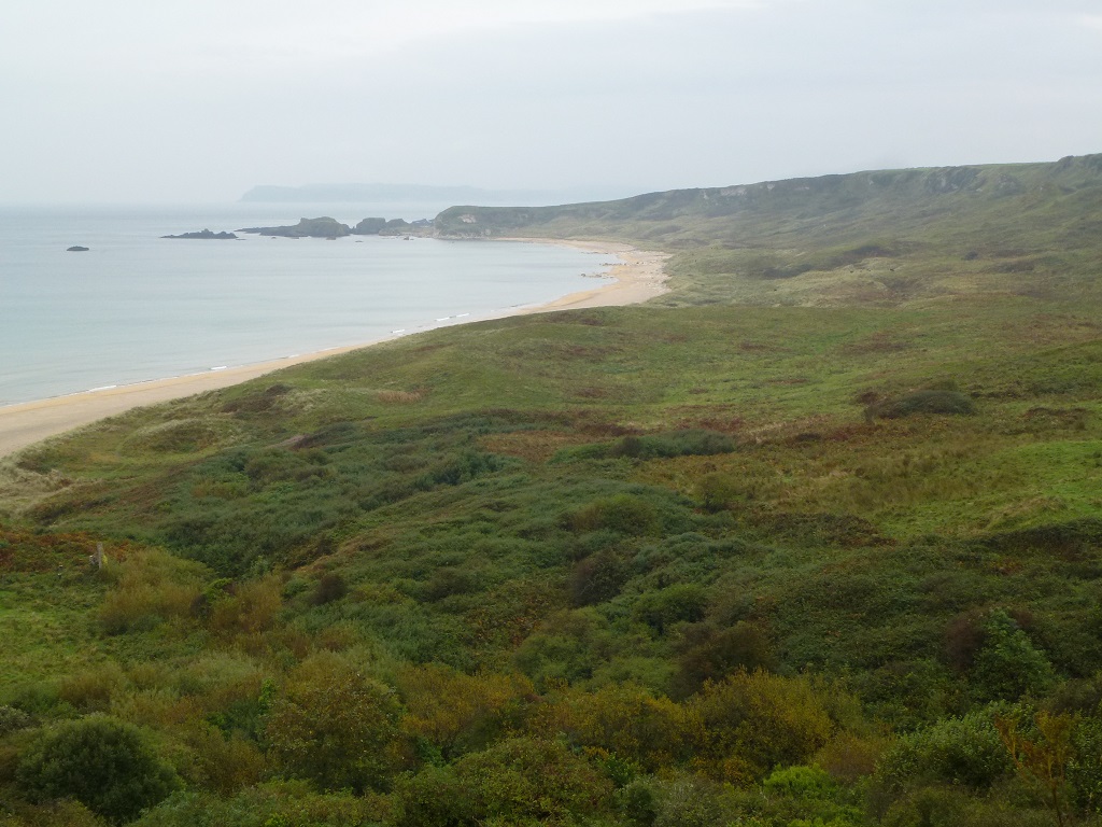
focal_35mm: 49
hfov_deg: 38.9
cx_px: 551
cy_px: 414
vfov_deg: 29.7
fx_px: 1560
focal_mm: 8.7
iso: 160
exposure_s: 1/80
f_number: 4.1
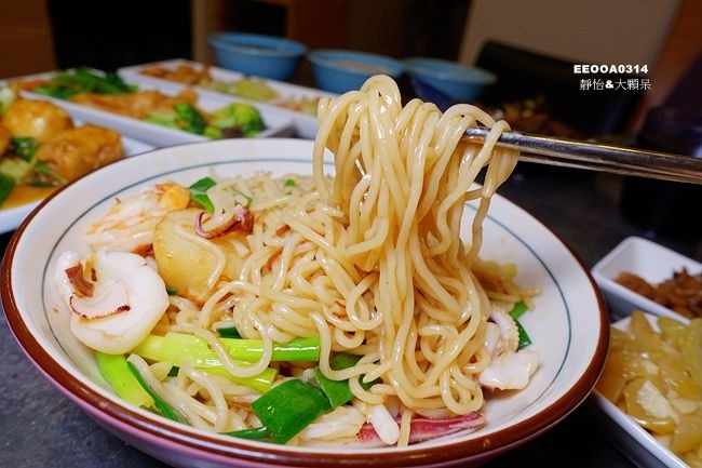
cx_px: 351
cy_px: 234
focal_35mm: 24
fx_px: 468
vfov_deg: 53.1
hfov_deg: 73.8
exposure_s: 1/80
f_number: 3.2
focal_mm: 8.8
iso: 125
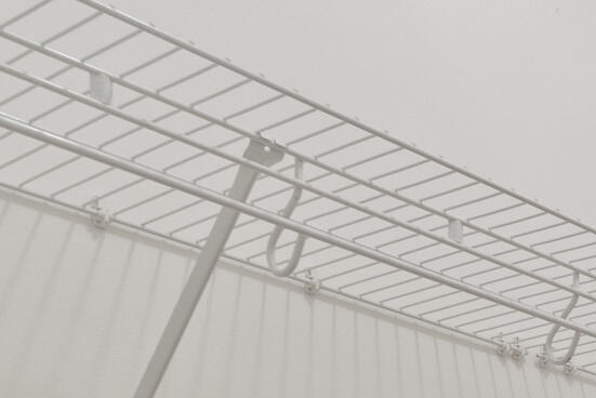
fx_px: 1126
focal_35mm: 68
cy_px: 710
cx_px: 1032
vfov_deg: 16.7
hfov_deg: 21.3
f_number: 8
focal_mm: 10
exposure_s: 1/3
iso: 400
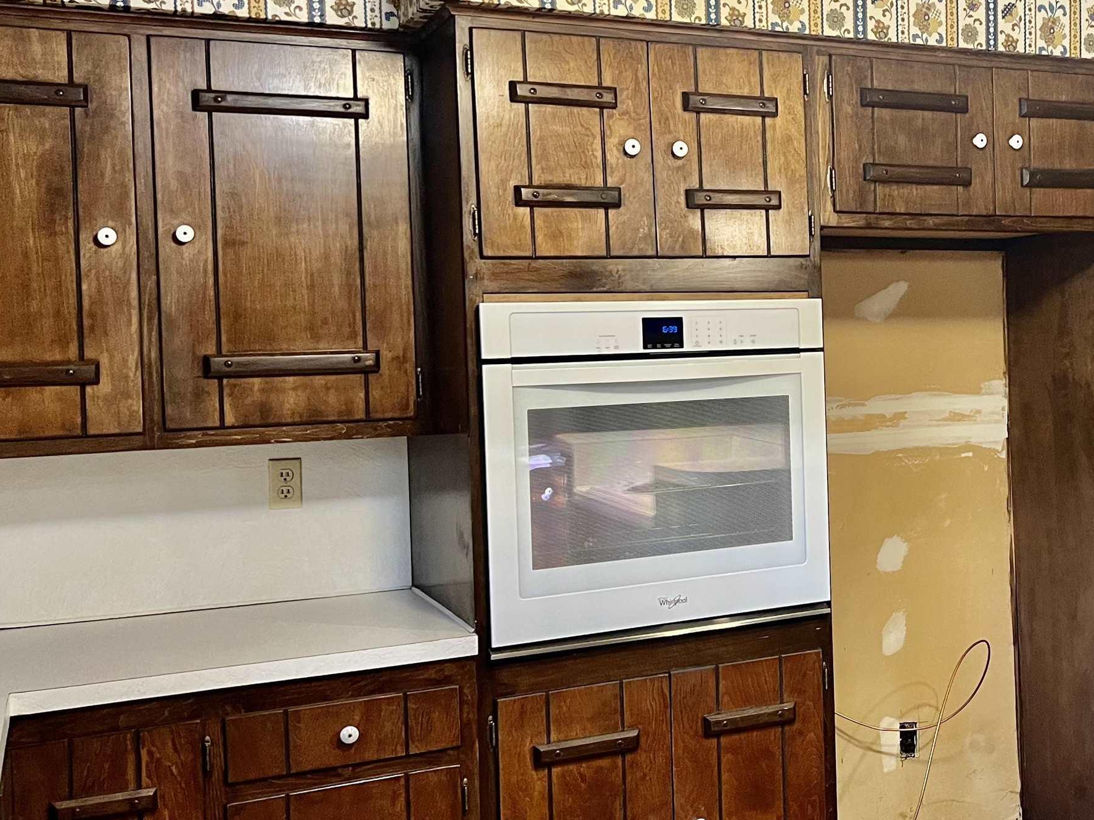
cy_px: 358
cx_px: 874
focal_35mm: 45
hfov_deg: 40.4
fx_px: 1422
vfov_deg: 32.1
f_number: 1.5
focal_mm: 5.7
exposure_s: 1/60
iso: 200
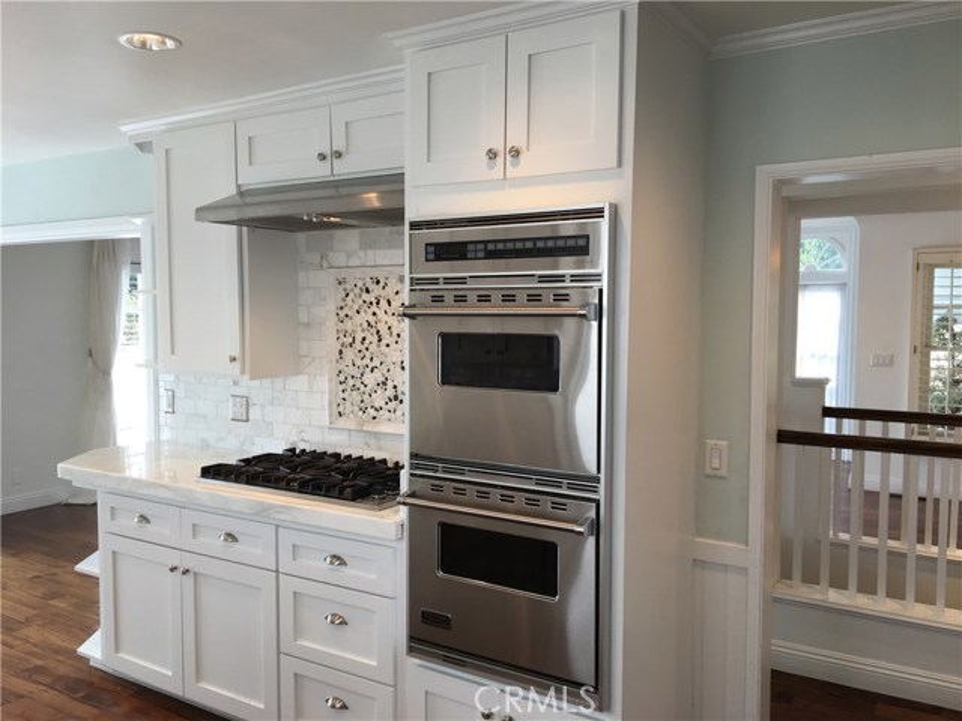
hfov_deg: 61.7
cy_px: 360
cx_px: 481
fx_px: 806
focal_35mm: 29
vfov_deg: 48.2
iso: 32
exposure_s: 1/60
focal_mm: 4.15
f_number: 2.2
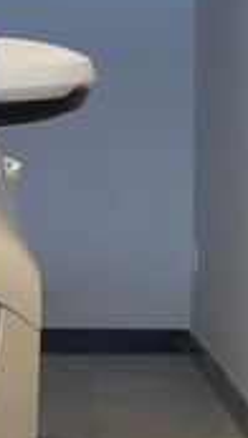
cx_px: 35
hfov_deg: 8.6
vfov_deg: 15.0
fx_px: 1651
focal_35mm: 142
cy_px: 375
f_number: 1.78
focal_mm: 6.76
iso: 80
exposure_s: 1/60
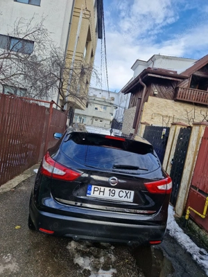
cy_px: 138
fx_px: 184
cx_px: 104
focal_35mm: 23
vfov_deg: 73.9
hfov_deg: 58.9
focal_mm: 5.4
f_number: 1.8
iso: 50
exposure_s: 1/417
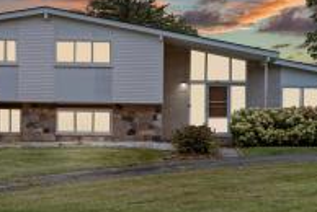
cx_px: 199
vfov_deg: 16.8
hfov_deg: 24.9
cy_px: 158
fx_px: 714
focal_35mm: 81
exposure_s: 1/40
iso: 100
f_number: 8
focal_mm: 35
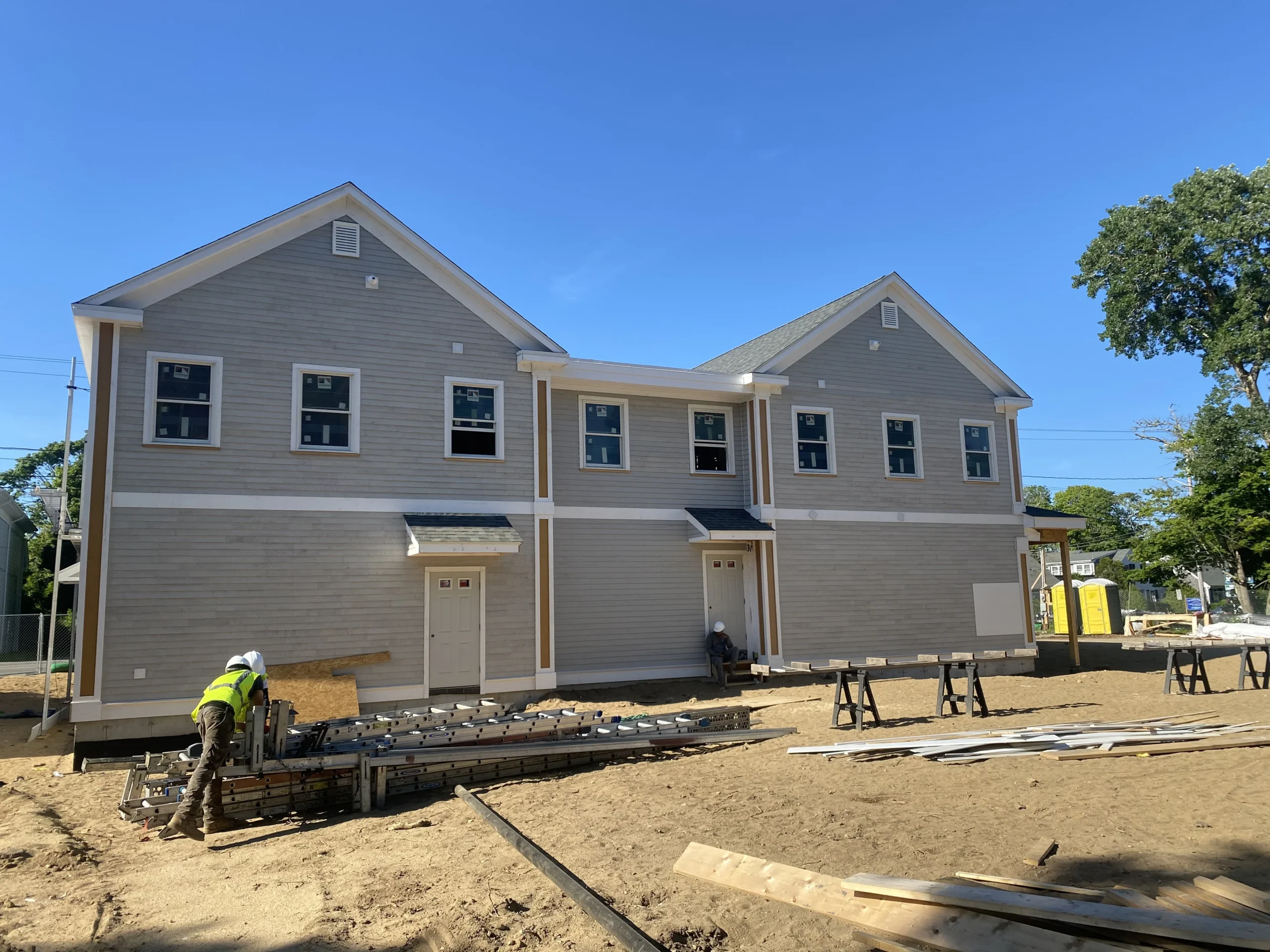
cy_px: 476
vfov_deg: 53.1
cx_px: 635
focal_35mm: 26
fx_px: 954
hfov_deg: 67.3
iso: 32
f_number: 1.8
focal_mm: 4.25
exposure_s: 1/1678
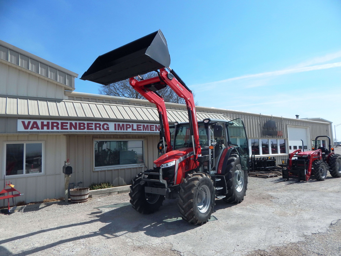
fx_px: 217
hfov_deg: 76.4
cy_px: 128
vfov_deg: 61.1
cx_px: 170
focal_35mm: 22
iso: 125
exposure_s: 1/500
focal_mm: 4
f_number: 6
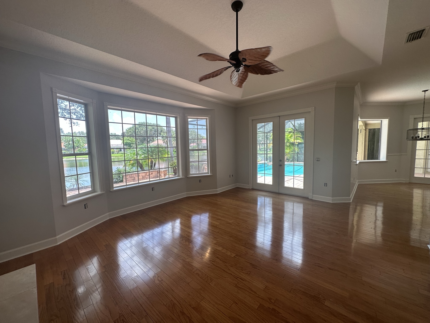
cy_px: 162
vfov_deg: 85.7
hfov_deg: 102.1
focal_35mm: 14
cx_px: 215
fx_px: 174
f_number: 2.2
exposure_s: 1/132
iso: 40
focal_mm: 2.22
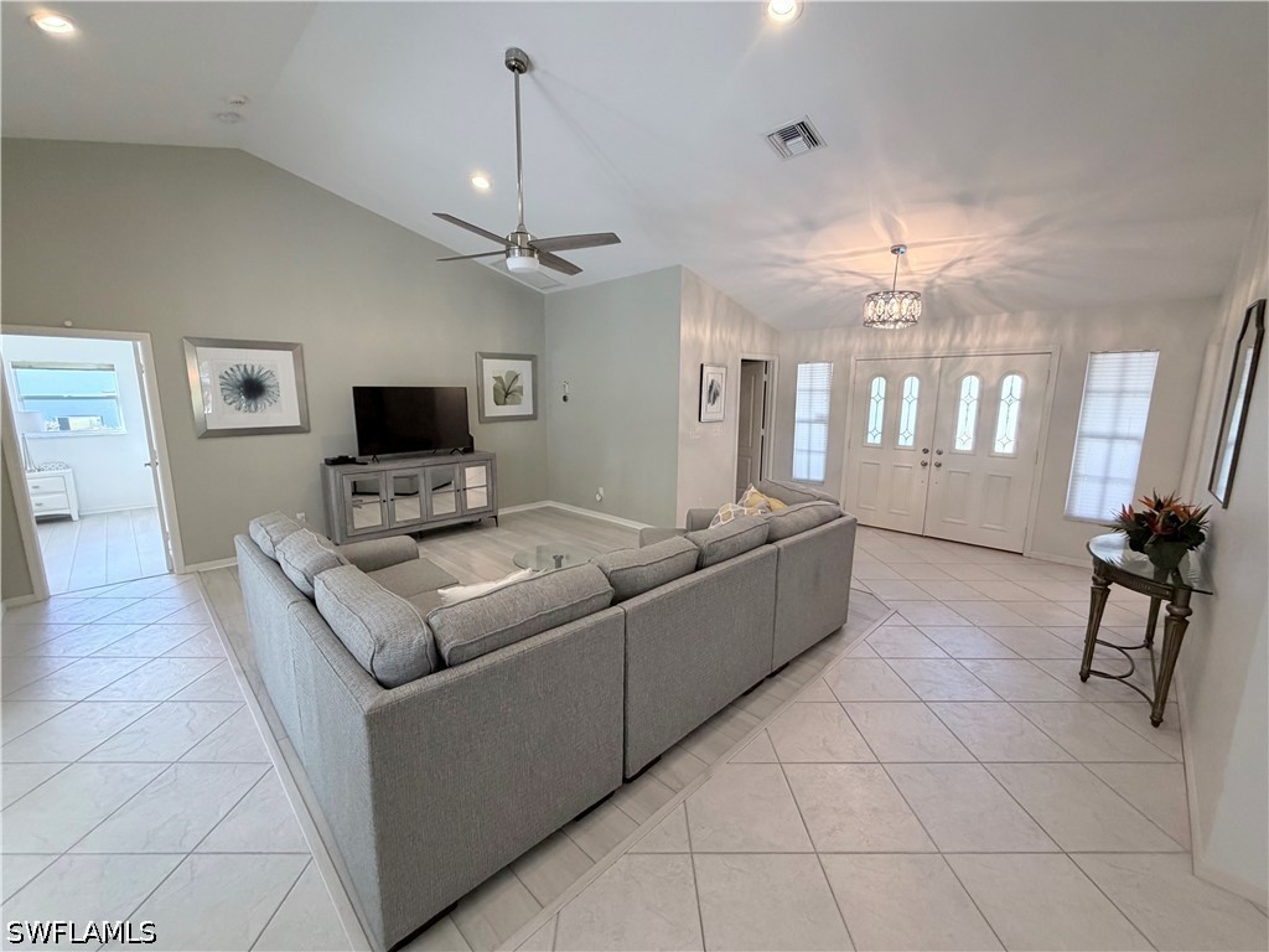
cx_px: 634
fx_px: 513
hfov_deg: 102.1
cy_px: 476
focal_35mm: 14
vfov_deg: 85.7
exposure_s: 1/120
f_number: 2.2
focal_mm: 2.22
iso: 320
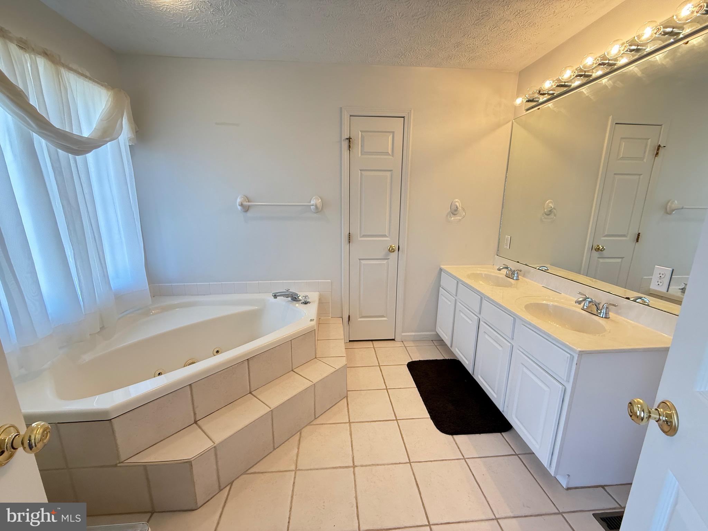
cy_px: 266
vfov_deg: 85.7
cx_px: 354
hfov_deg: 102.1
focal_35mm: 14
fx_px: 286
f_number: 2.2
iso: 320
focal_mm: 2.22
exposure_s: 1/60
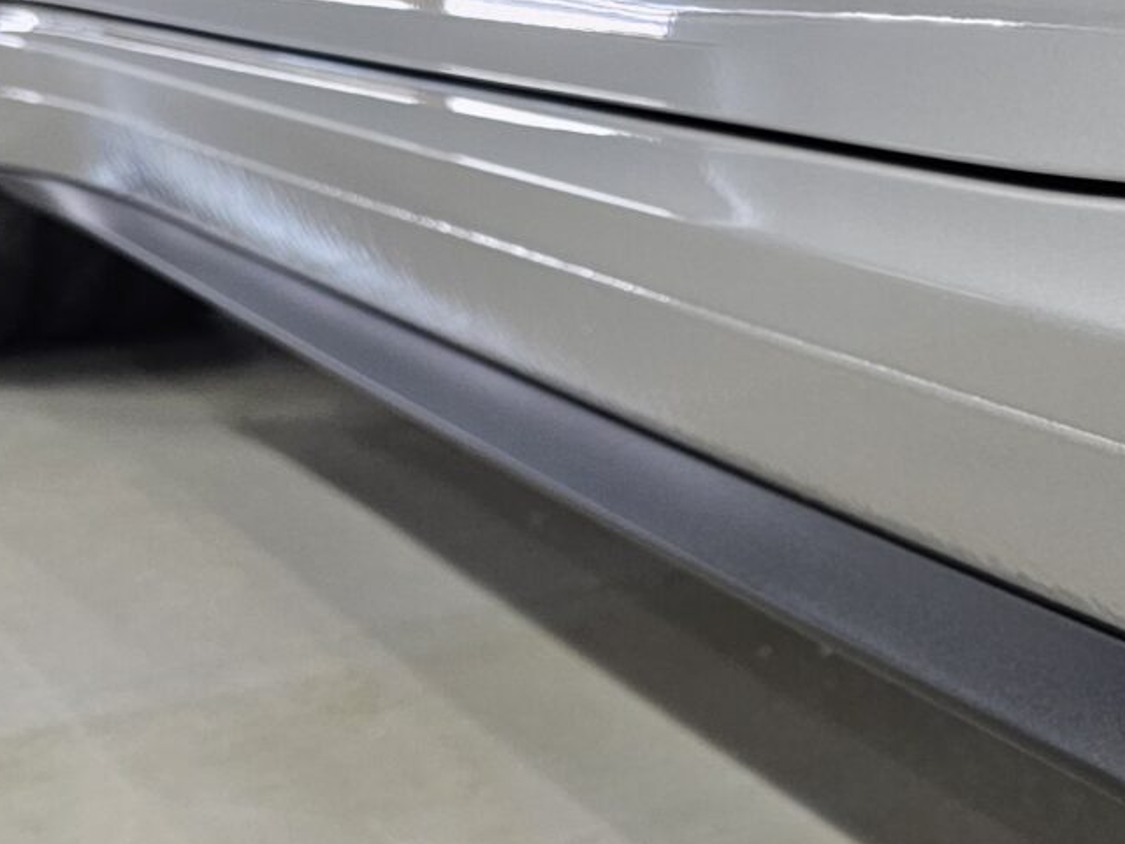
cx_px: 1440
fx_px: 2242
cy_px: 586
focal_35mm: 69
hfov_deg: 24.7
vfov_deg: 21.2
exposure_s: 1/100
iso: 160
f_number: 1.7
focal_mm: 6.3
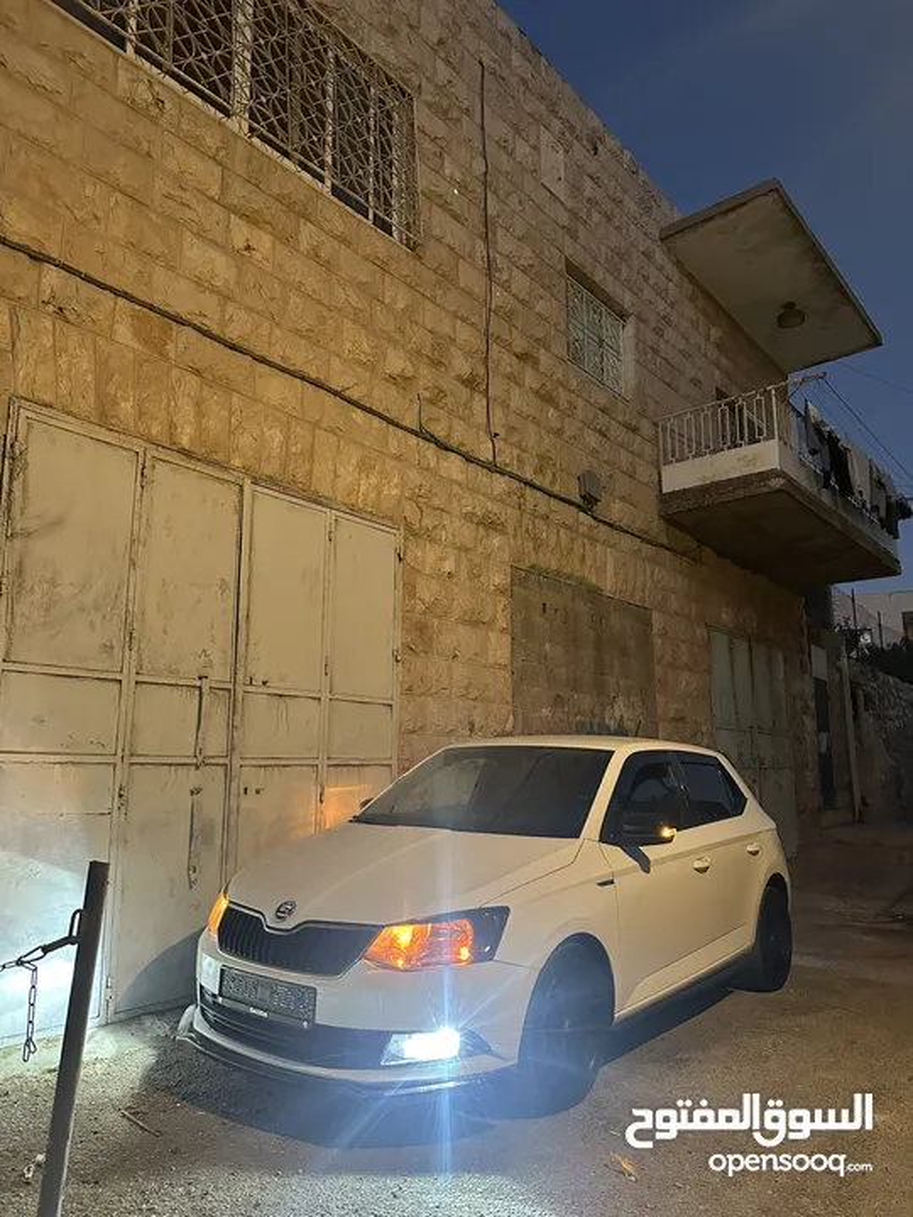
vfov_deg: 71.6
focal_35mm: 24
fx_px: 844
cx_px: 456
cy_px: 608
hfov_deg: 56.8
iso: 800
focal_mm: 6.86
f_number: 1.78
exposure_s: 1/37
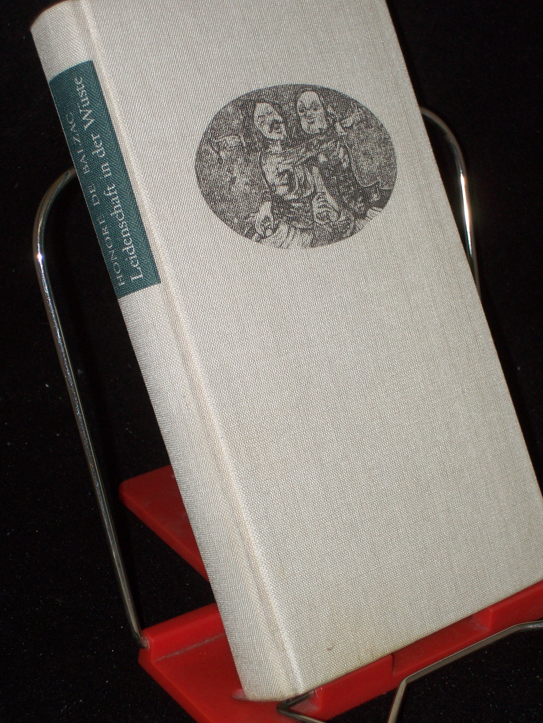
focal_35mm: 82
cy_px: 362
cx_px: 272
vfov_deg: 23.8
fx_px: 1713
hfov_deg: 18.0
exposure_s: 1/85
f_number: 4
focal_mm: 13.6
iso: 88
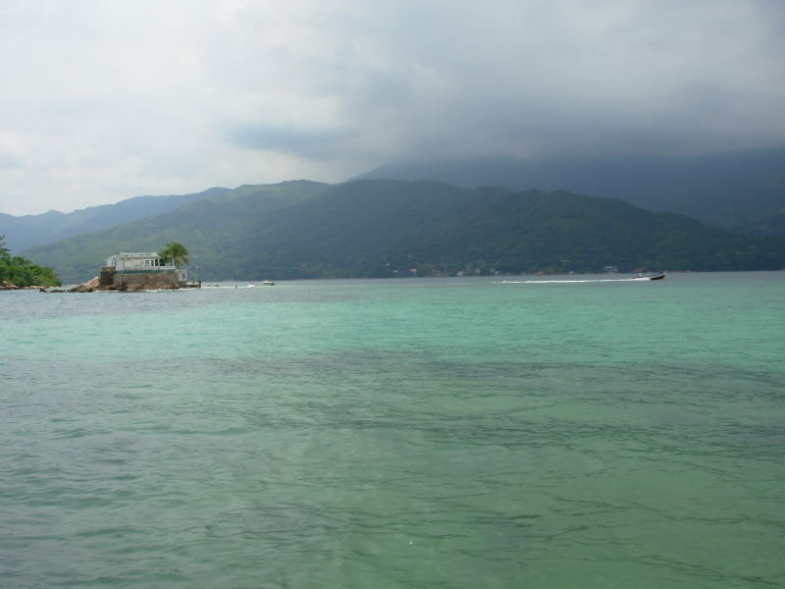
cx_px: 392
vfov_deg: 37.7
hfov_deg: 49.0
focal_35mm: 38
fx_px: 862
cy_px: 294
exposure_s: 1/558
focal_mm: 6.3
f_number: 4.9
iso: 50
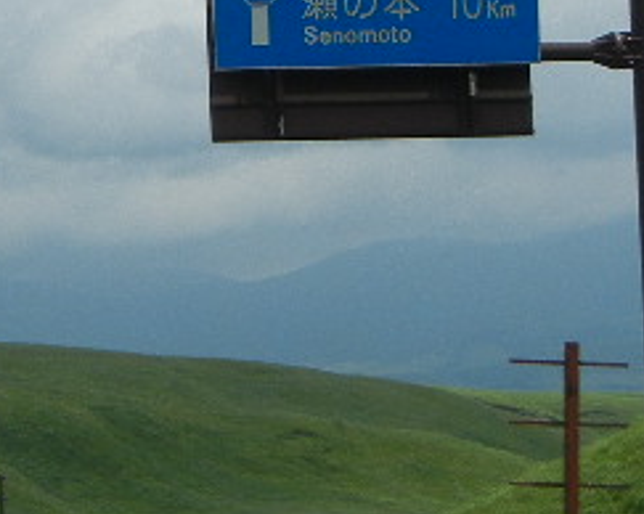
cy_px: 34
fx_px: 3523
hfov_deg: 10.3
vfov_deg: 8.3
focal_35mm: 185
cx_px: -119
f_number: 7.6
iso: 160
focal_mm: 8.1
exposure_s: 1/720
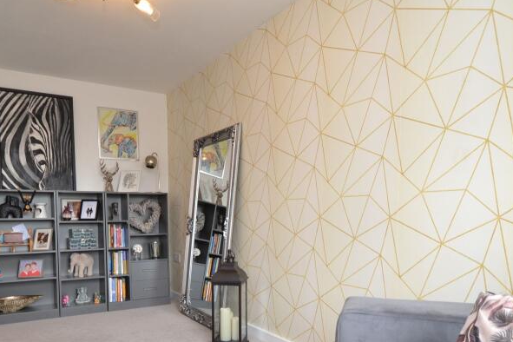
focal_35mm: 26
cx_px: 233
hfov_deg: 69.3
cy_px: 237
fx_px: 370
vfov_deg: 48.4
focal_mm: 10
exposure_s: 1/60
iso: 400
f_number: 4
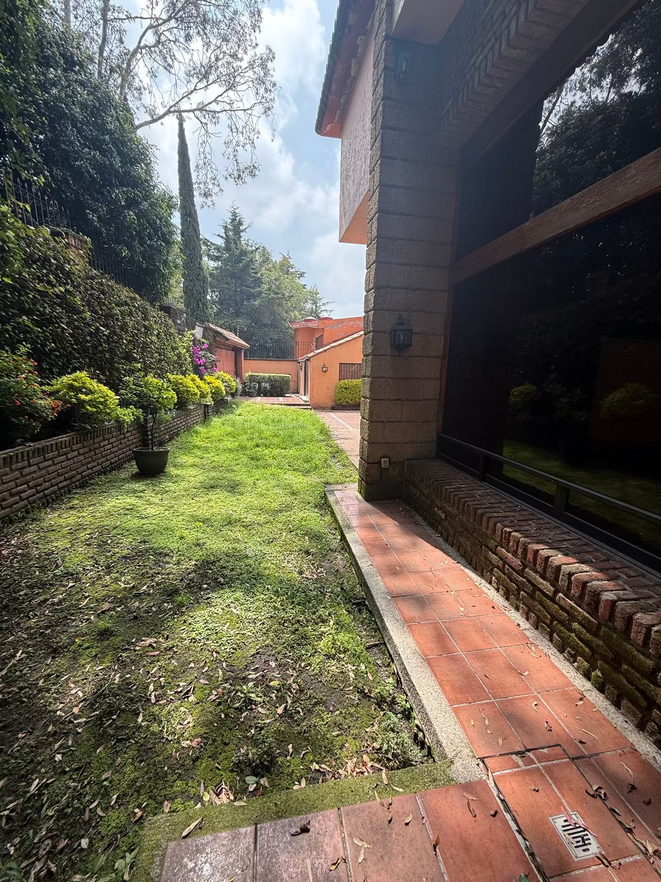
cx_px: 330
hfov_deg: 85.7
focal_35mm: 14
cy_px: 441
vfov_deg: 102.1
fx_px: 356
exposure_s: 1/549
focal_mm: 2.22
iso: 50
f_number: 2.2
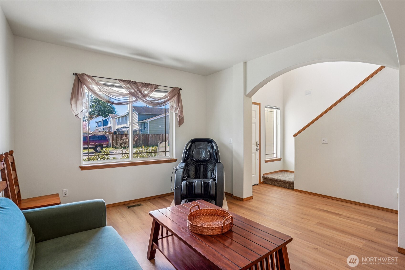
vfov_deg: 70.4
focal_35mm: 17
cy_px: 135
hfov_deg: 93.3
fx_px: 191
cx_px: 202
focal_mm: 17
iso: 400
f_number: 8
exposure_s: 1/20
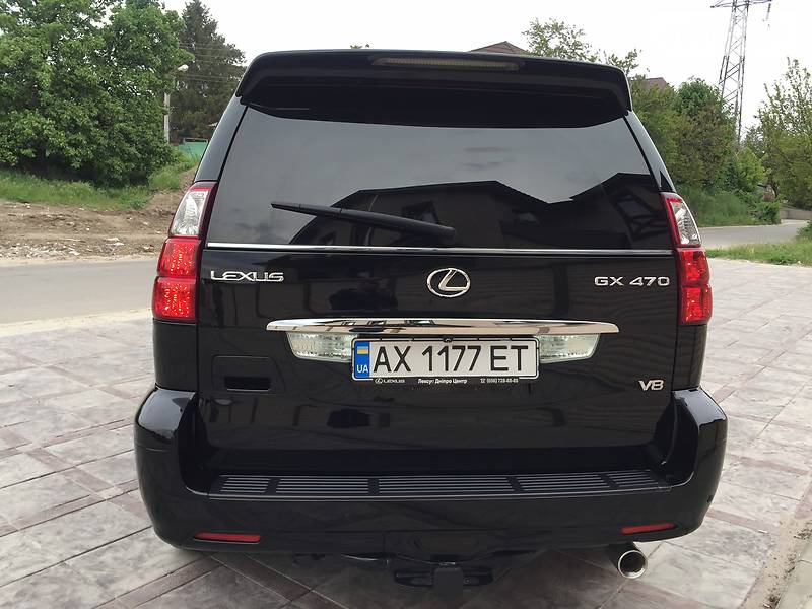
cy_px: 304
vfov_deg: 48.2
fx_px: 680
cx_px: 406
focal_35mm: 29
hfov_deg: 61.7
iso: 32
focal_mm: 4.2
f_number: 2.2
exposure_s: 1/220
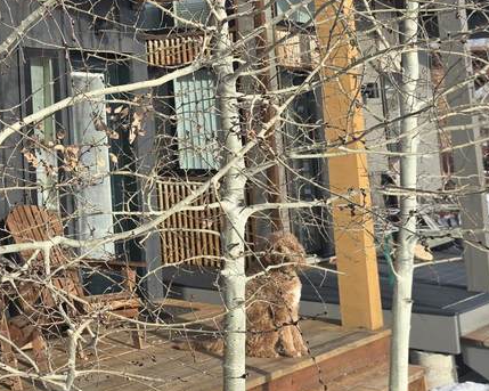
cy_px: -16
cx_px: -181
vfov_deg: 21.8
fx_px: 969
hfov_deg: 24.1
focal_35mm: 67
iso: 12
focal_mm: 6.3
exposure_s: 1/476
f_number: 1.7
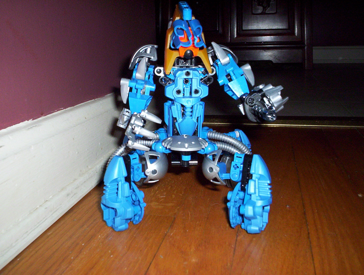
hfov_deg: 48.9
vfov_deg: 37.9
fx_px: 401
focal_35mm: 38
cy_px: 138
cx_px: 182
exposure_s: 1/60
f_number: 4.5
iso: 140
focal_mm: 4.99
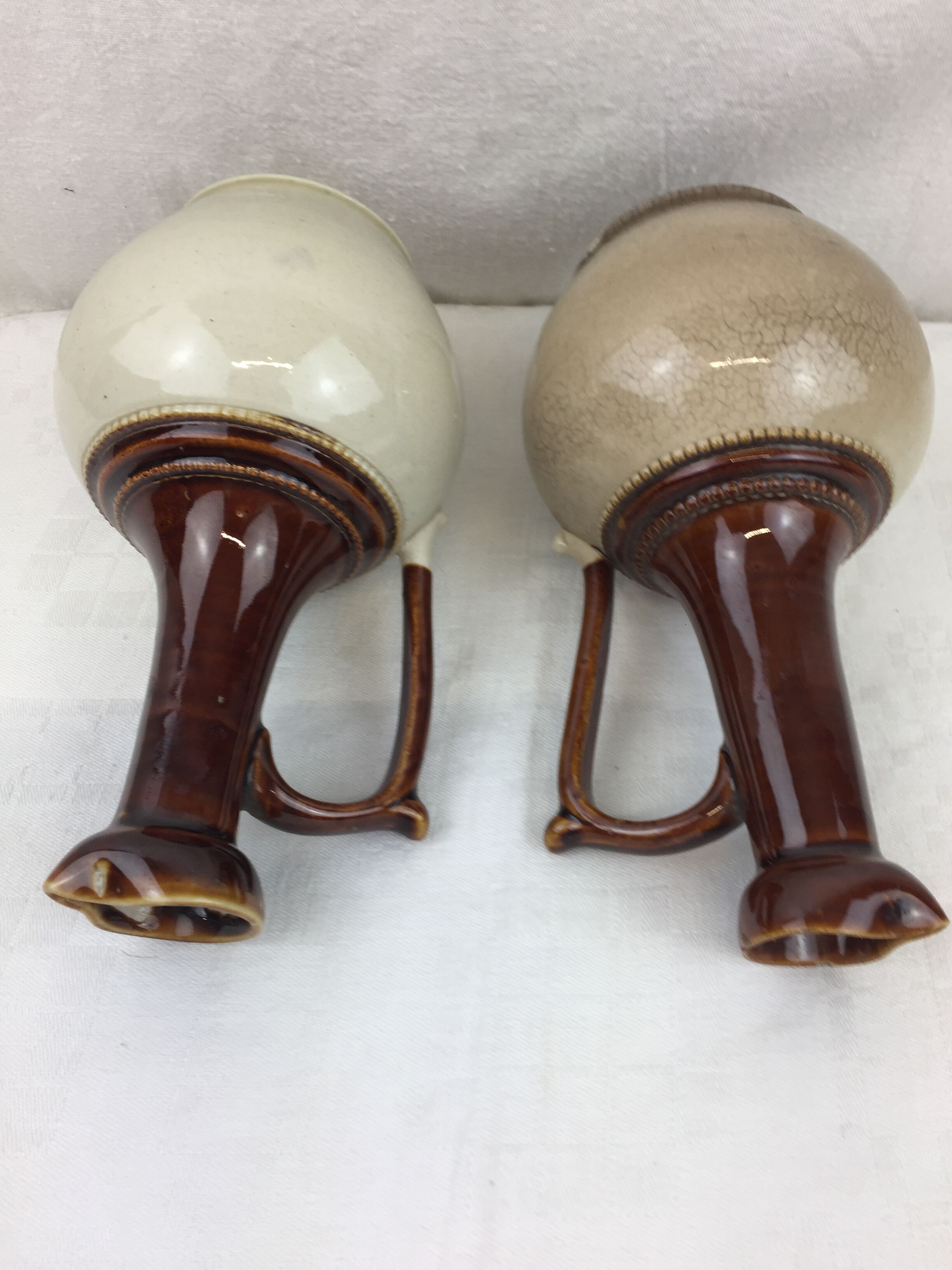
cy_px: 635
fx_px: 1063
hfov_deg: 48.2
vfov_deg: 61.7
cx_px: 476
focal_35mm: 29
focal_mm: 4.15
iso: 32
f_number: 2.2
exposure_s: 1/117
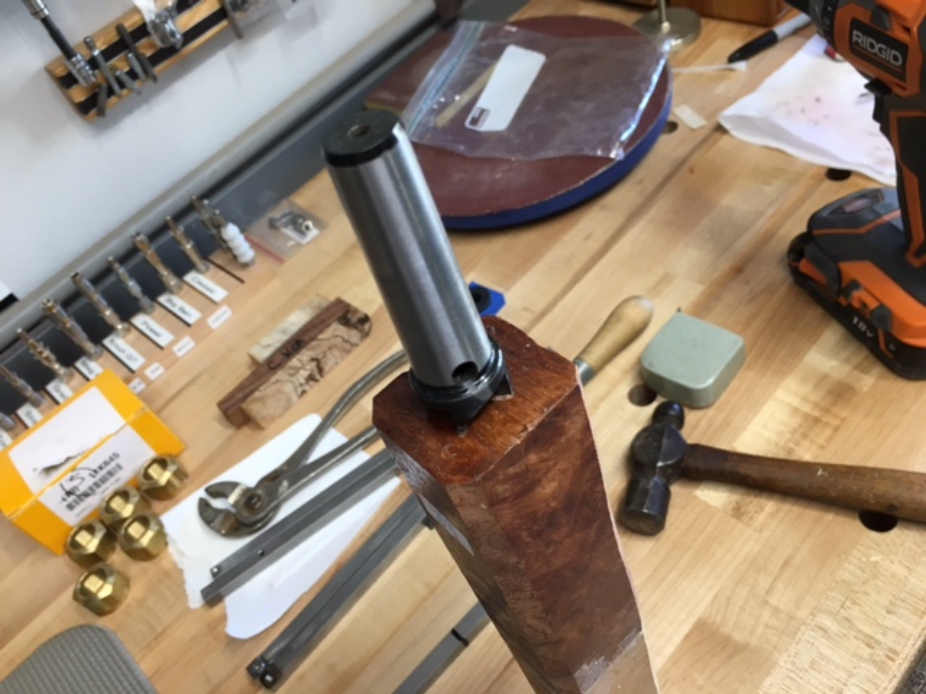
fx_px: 776
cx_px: 463
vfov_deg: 48.2
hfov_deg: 61.7
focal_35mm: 29
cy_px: 347
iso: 32
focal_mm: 4.15
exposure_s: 1/30
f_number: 2.2
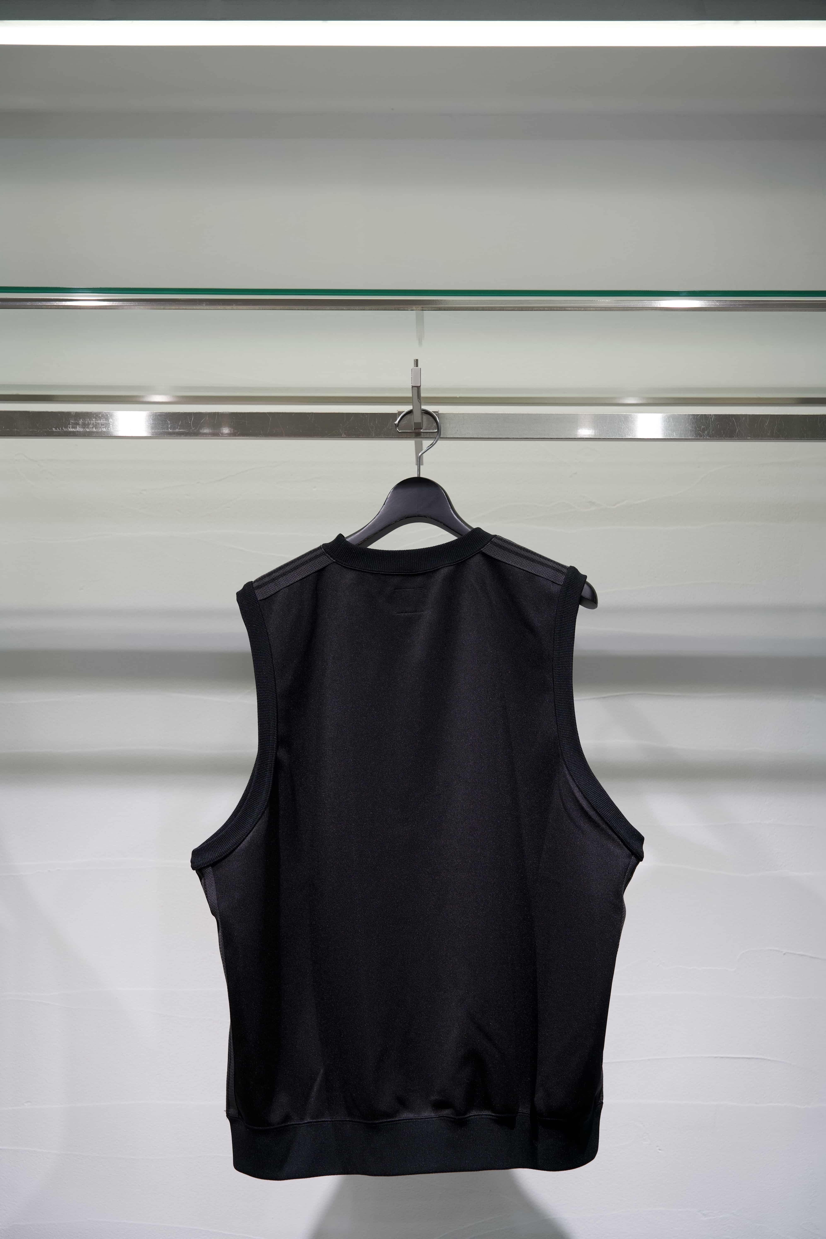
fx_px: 1993
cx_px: 413
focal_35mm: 58
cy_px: 620
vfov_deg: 34.5
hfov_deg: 23.4
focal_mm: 57.9
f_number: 4
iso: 640
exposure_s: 1/160
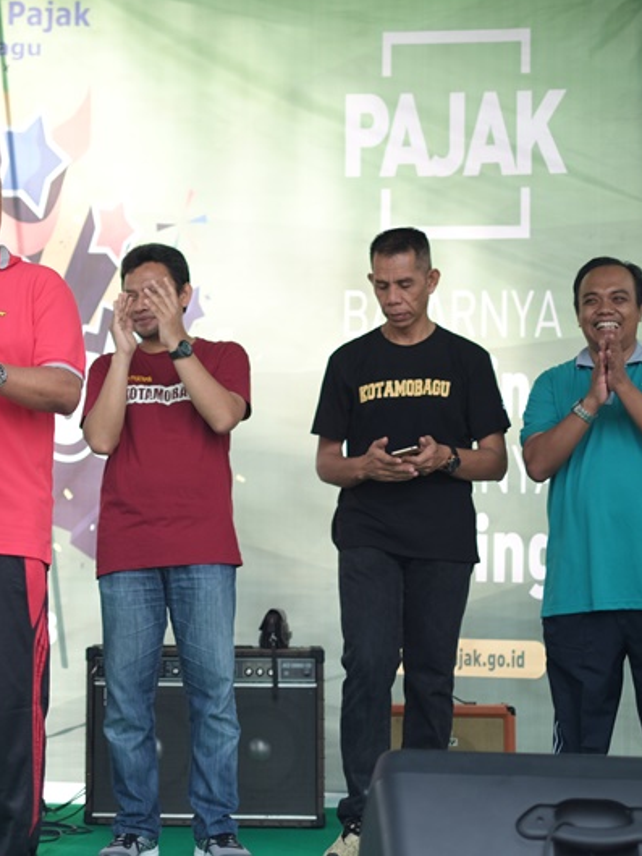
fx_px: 1903
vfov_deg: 25.3
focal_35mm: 77
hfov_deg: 19.0
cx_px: 139
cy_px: 426
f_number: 1.4
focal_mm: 35
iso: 400
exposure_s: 1/2500
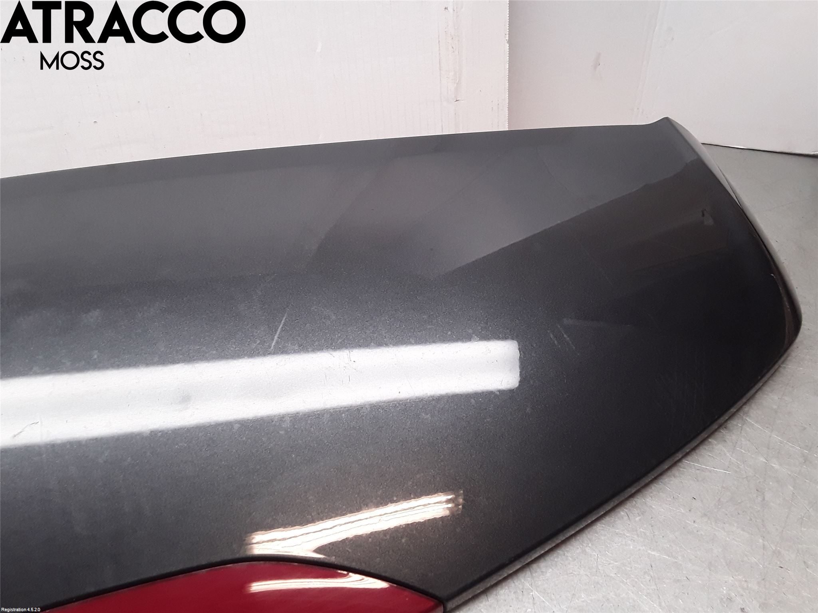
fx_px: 662
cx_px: 409
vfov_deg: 49.7
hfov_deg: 63.4
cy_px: 306
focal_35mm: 28
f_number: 1.9
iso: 100
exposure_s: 1/123
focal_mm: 2.91
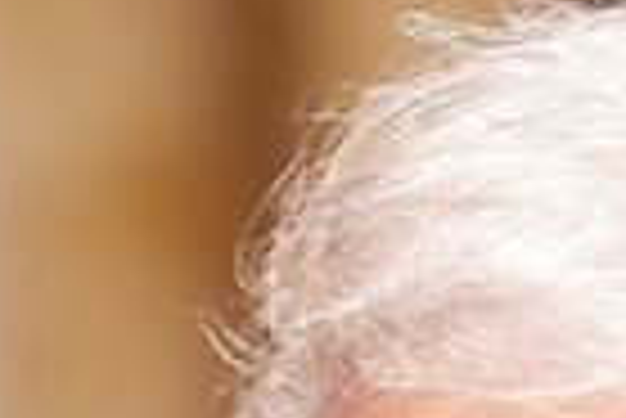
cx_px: 757
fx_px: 24961
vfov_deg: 1.0
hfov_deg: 1.4
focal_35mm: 1434
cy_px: 1209
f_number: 2.8
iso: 3200
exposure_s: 1/250
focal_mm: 200
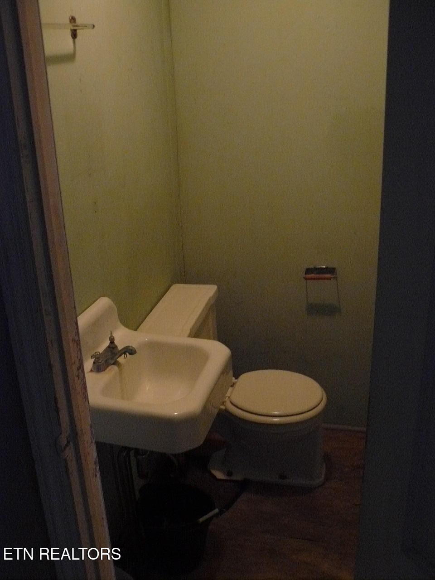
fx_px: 603
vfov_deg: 51.4
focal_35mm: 36
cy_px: 290
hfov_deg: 39.7
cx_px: 218
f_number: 2.8
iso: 400
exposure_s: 1/13
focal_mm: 6
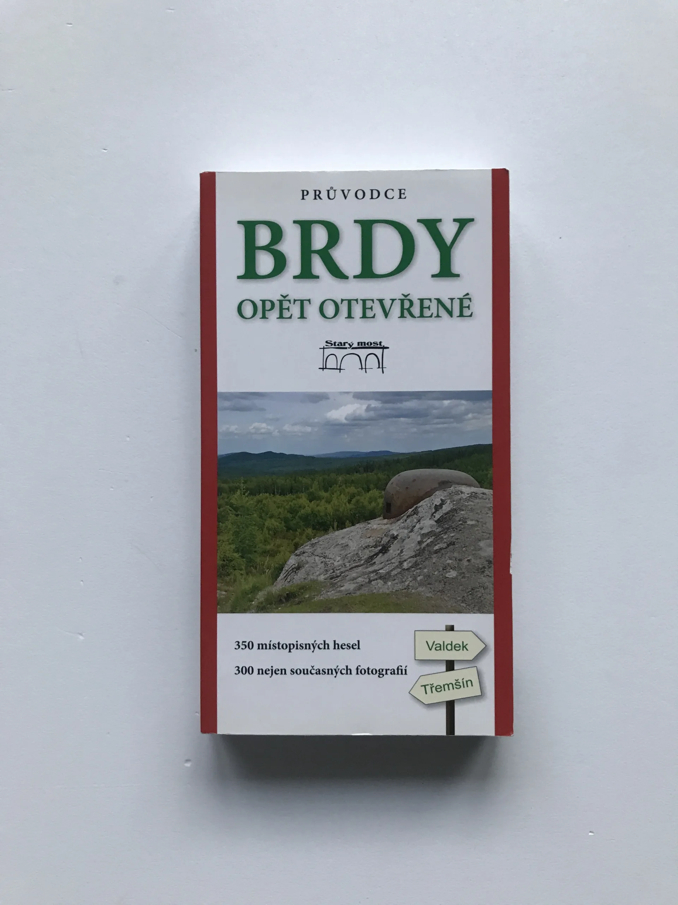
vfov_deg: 63.4
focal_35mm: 28
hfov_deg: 49.7
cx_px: 339
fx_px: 731
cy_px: 452
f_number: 1.8
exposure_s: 1/17
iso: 40
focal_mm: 3.99
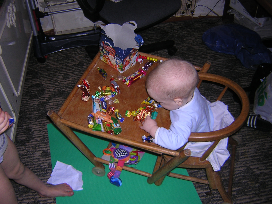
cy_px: 102
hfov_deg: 51.4
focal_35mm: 36
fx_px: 283
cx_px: 136
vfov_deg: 39.7
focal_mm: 4.7
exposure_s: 1/60.1
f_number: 2.6
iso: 100
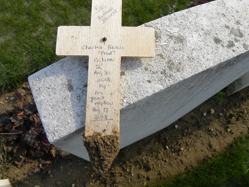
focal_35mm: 29
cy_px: 88
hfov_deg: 61.5
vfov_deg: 48.2
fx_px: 209
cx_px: 111
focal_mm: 4.6
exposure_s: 1/206
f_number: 4.5
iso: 64
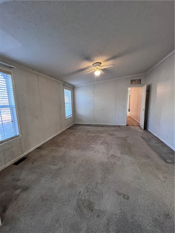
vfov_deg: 106.2
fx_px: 88
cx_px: 88
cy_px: 116
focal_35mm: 13
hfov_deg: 89.9
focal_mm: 1.57
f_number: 1.8
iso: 320
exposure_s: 1/60
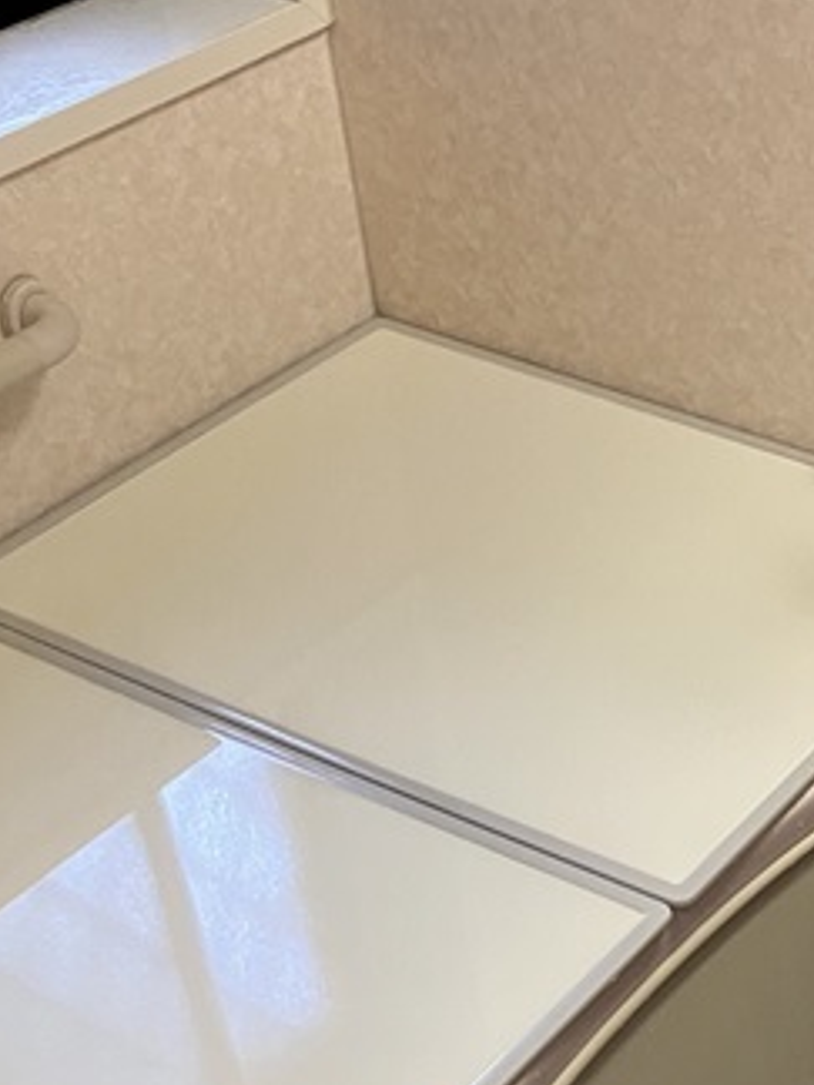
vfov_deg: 27.8
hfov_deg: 19.9
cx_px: 992
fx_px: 2163
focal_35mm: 69
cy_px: 812
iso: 250
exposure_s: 1/50
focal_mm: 3.99
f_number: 1.8
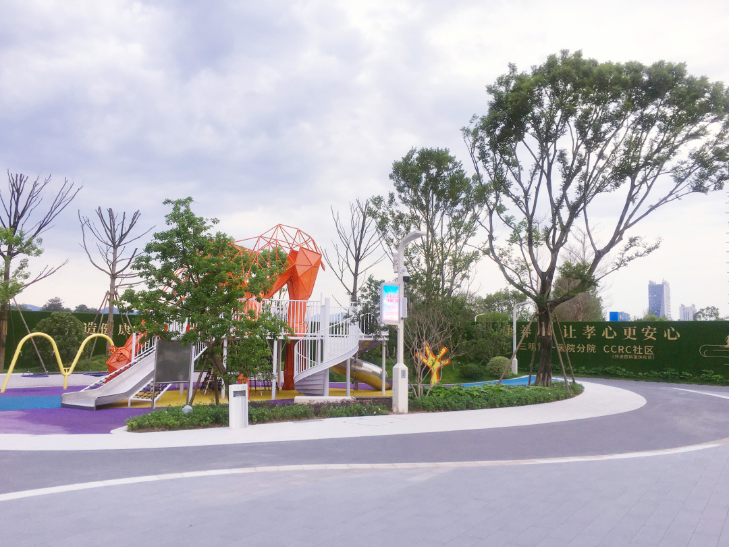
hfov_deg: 61.7
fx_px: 611
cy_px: 274
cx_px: 364
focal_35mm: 29
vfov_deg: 48.2
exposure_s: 1/330
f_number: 2.2
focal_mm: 4.15
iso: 25
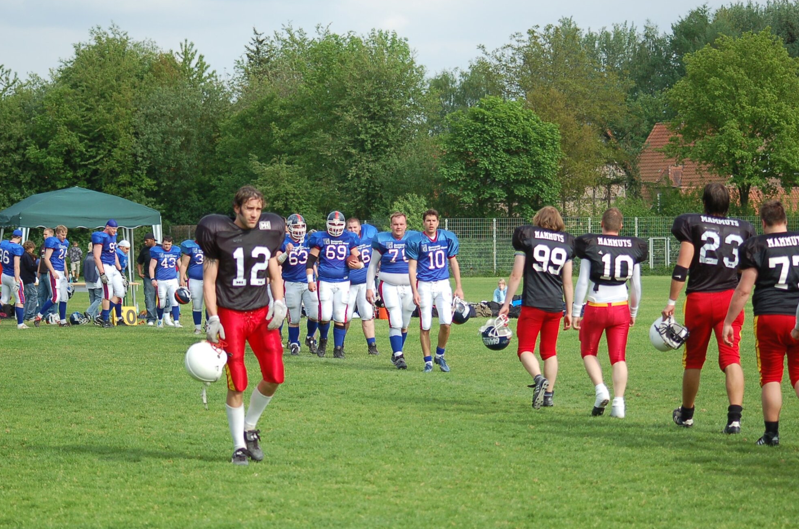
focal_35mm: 117
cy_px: 263
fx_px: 2592
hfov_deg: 17.5
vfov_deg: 11.7
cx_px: 384
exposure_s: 1/1000
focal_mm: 70
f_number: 4
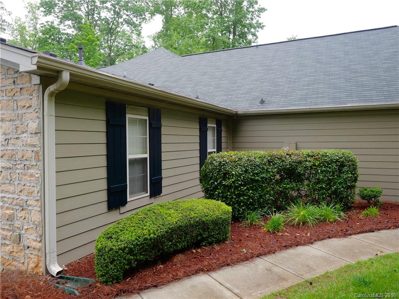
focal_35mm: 24
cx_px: 200
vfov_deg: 56.8
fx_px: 277
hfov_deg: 71.6
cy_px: 150
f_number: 2.8
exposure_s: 1/60
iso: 250
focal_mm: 12
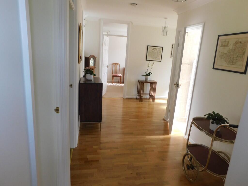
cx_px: 124
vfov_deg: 58.9
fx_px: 165
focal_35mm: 23
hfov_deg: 73.9
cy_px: 93
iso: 125
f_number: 3
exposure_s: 1/60
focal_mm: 4
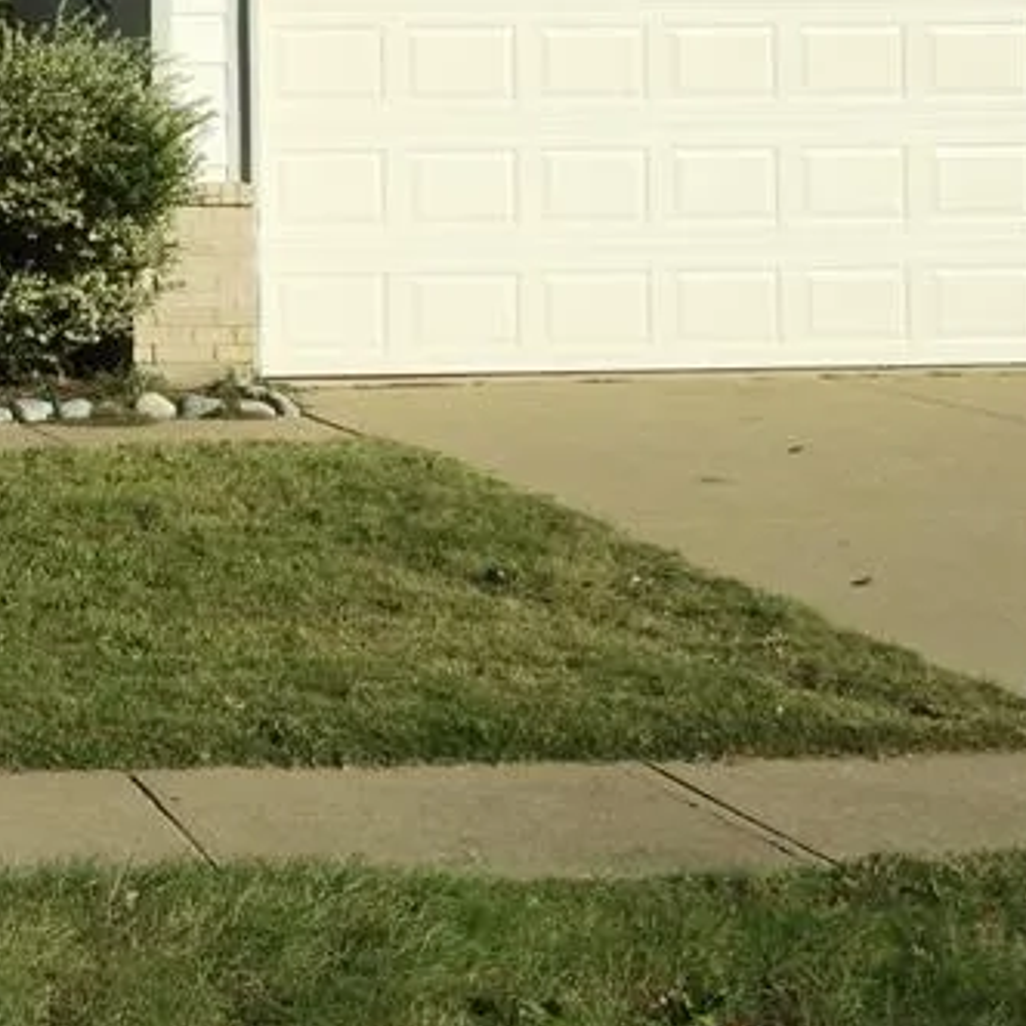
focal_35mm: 109
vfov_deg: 15.8
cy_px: 87
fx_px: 3655
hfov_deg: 15.1
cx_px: -374
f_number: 3.8
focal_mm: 7.2
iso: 100
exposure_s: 1/1600
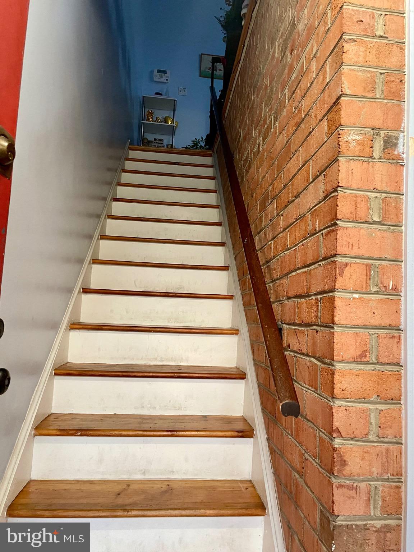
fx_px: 415
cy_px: 276
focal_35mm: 26
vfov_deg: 67.3
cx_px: 207
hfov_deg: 53.1
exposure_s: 1/60
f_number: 1.6
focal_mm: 4.2
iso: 250
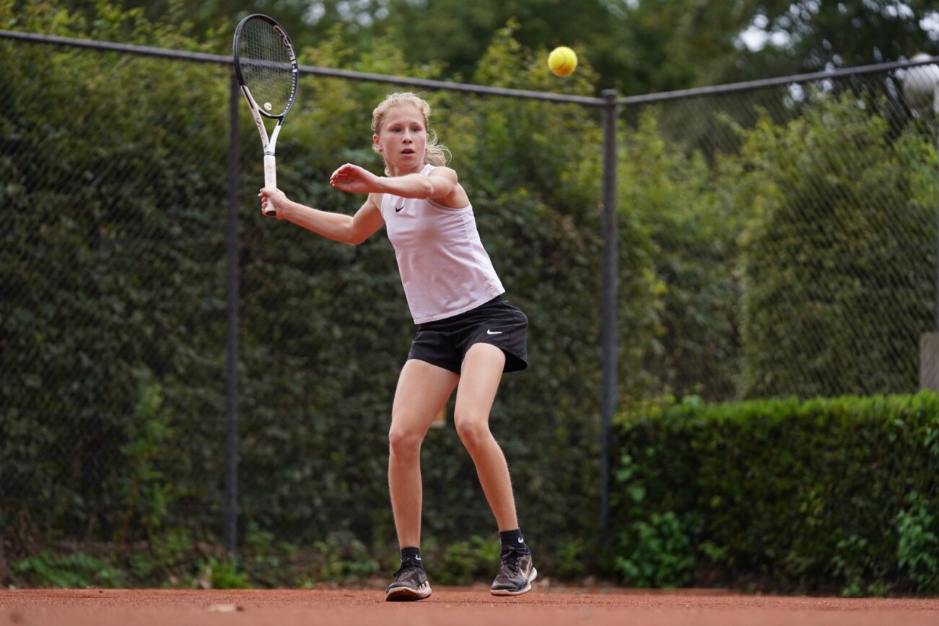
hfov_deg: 15.8
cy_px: 313
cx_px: 470
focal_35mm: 130
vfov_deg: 10.5
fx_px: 3390
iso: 640
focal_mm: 130
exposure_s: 1/1600
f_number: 2.8
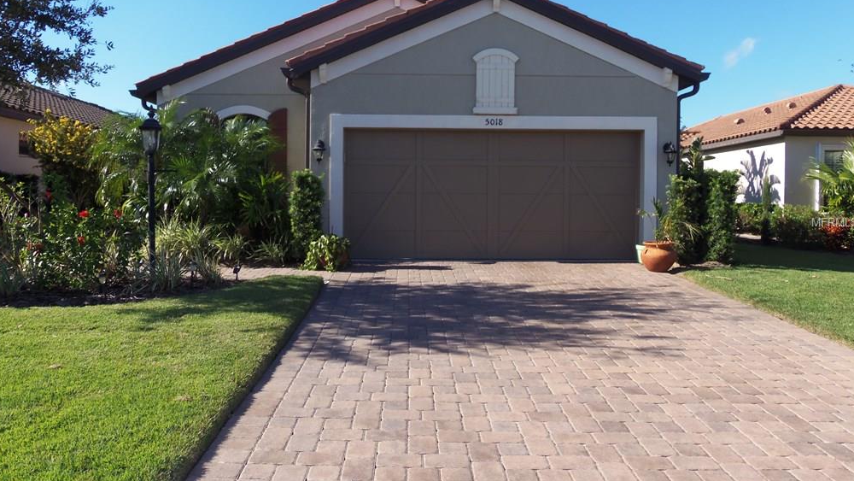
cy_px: 223
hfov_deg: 66.1
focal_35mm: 29
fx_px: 657
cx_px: 426
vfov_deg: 40.2
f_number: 3.2
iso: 64
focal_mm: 4.7
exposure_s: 1/400
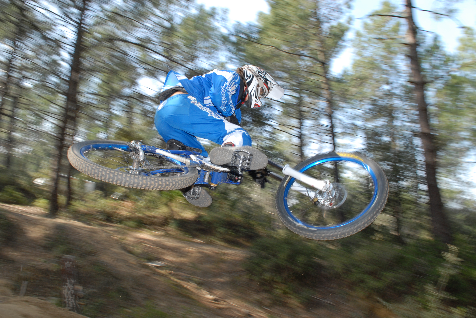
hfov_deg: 70.4
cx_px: 238
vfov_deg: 50.5
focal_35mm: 26
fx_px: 338
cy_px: 159
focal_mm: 17
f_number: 7.1
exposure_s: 1/100
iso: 250
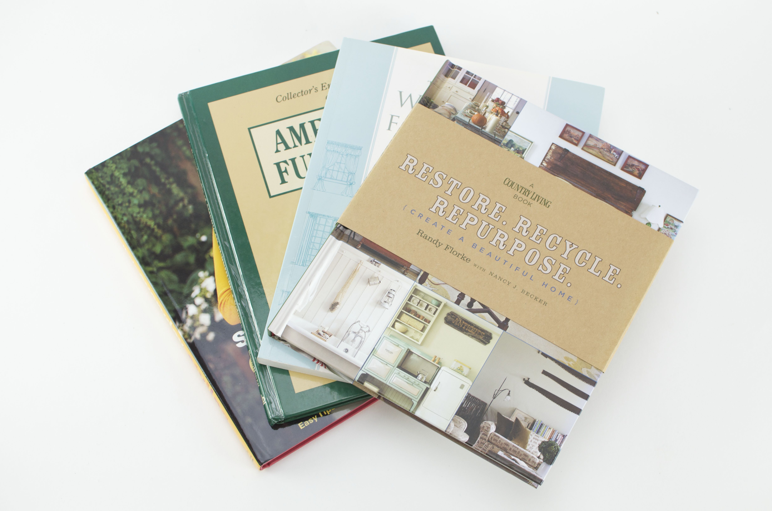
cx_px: 386
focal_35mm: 52
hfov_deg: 37.9
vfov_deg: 25.6
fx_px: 1124
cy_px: 256
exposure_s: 1/125
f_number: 4
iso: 500
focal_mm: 35
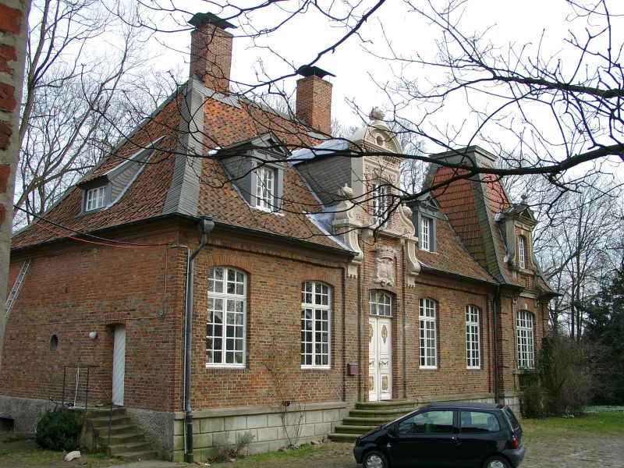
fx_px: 667
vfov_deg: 38.7
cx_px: 312
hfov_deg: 50.1
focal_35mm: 37
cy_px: 234
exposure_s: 1/221
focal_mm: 7.69
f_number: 4
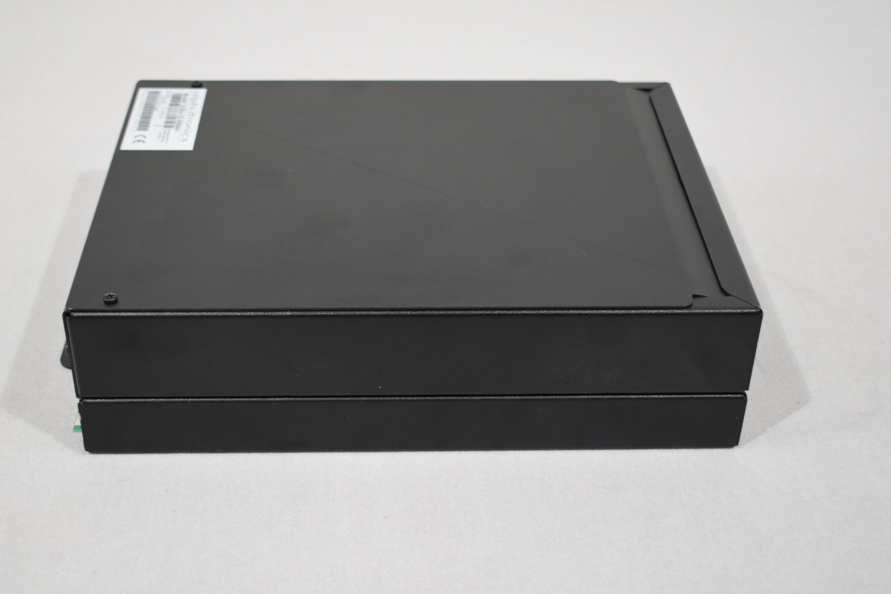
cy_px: 314
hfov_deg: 35.6
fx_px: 1386
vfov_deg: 24.2
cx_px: 424
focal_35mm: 56
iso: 900
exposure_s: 1/125
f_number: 4.5
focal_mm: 34
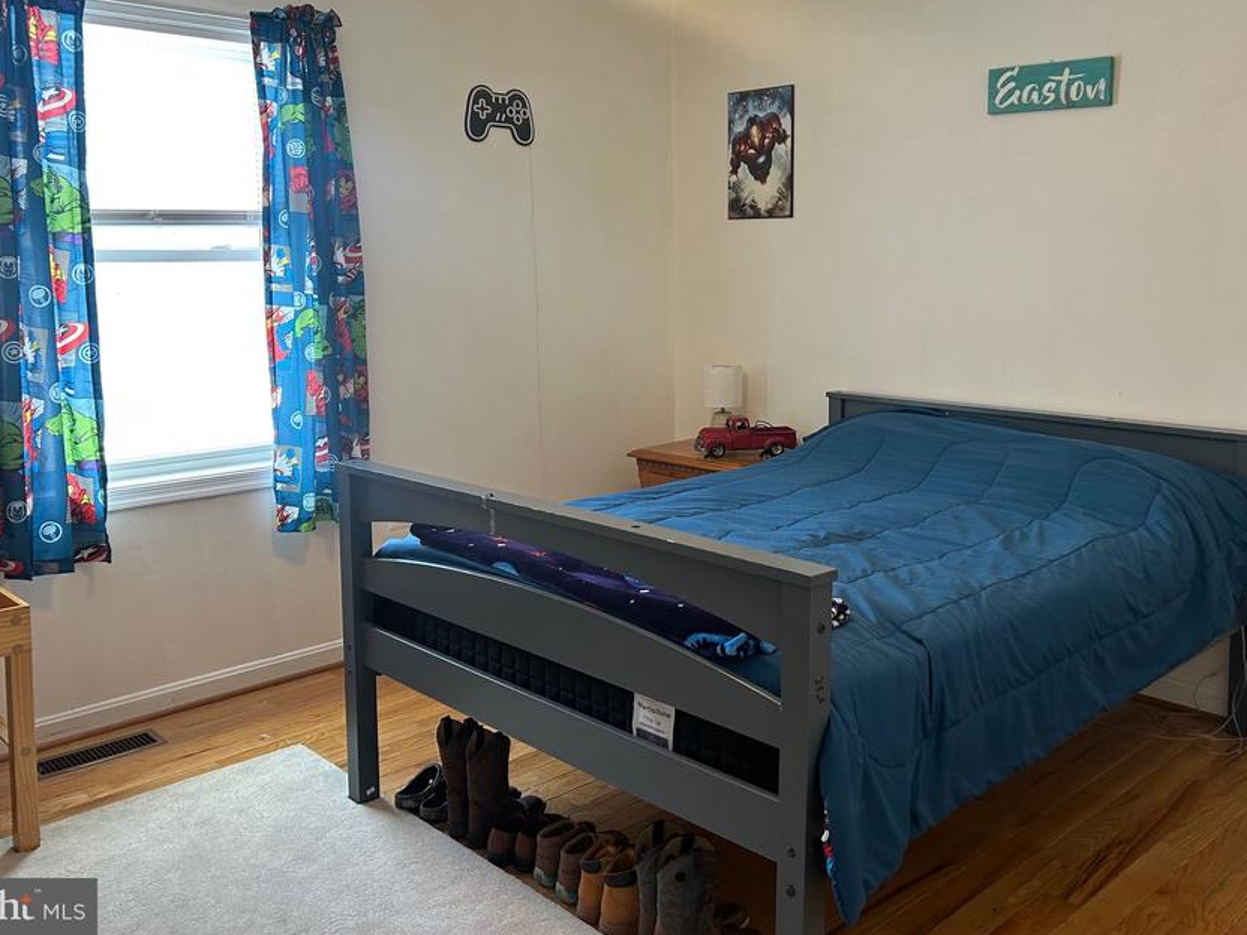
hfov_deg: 56.7
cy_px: 364
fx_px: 1153
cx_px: 677
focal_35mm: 32
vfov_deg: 43.9
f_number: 1.5
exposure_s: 1/120
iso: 125
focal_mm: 5.7
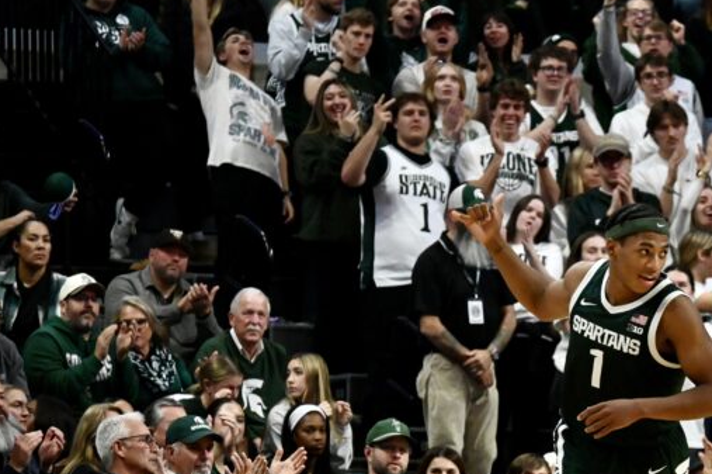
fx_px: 7587
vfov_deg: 3.6
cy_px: 366
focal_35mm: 384
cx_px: 622
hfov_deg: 5.4
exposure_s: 1/1600
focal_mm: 190
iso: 10000
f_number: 6.3
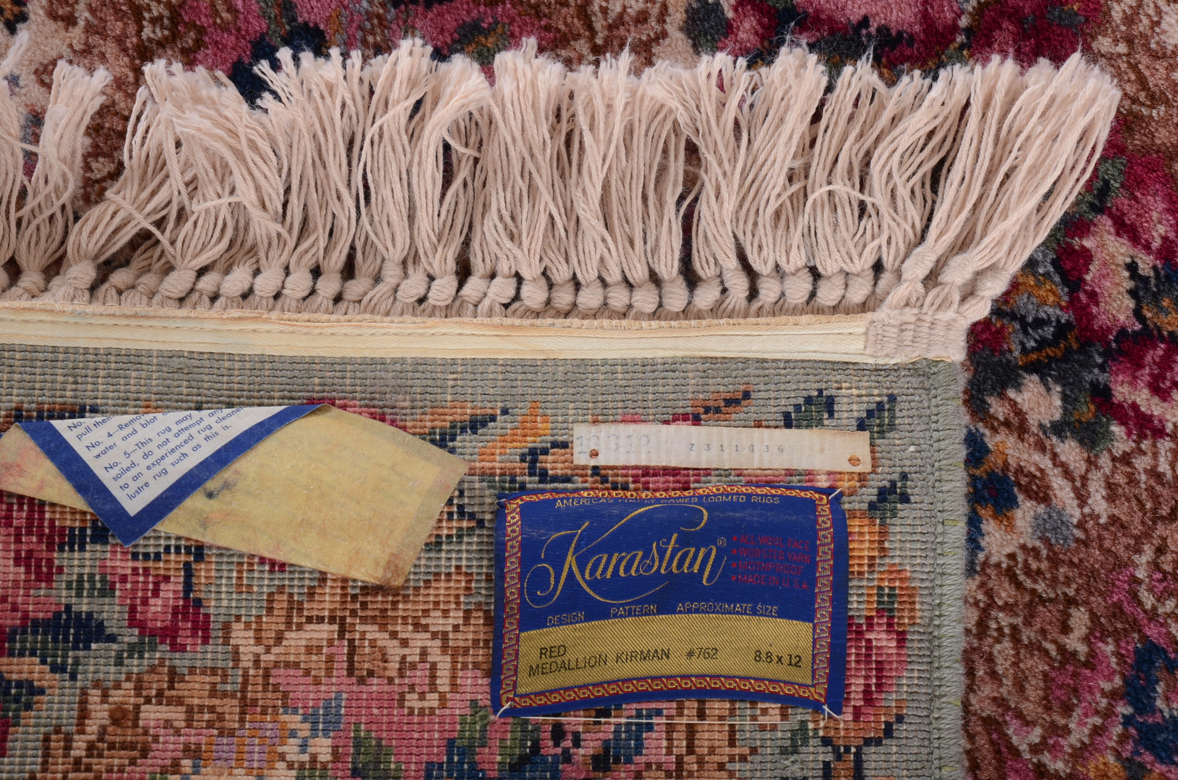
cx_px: 589
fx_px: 3919
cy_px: 390
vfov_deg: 11.4
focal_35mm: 120
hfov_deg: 17.1
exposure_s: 1/200
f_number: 13
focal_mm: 80
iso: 160
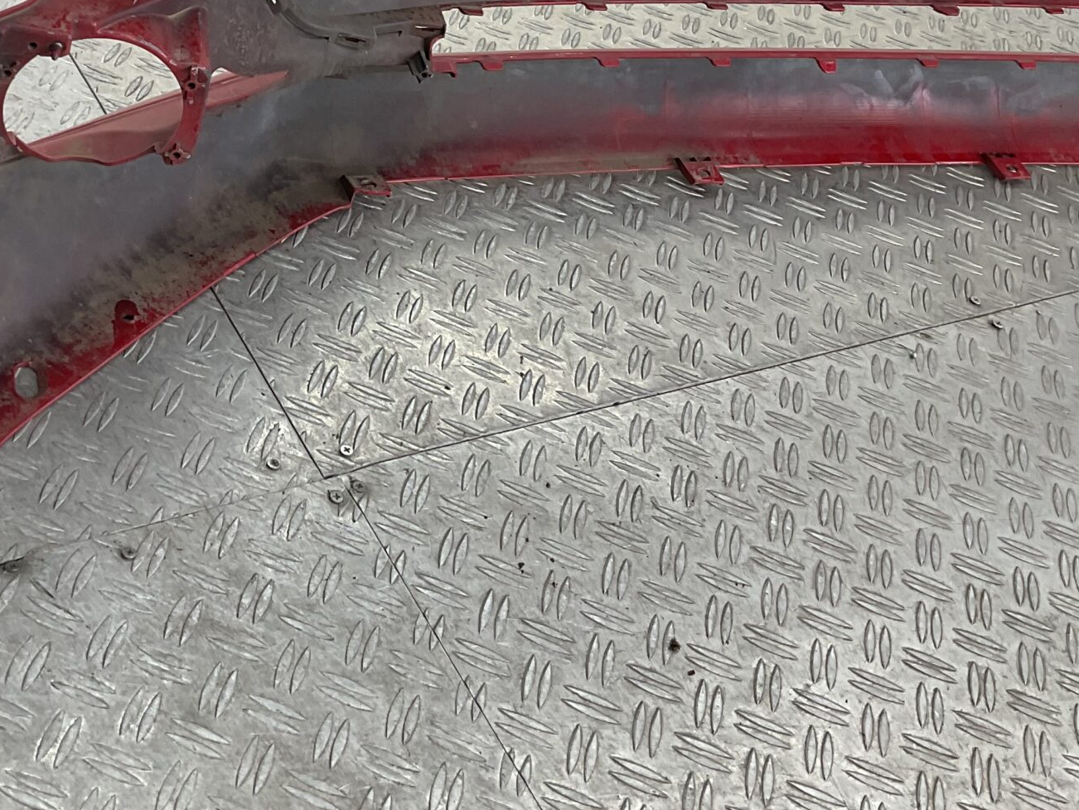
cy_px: 70
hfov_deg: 33.4
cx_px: 337
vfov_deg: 24.9
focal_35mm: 57
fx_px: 1777
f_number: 1.8
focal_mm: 3
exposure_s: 1/100
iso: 25
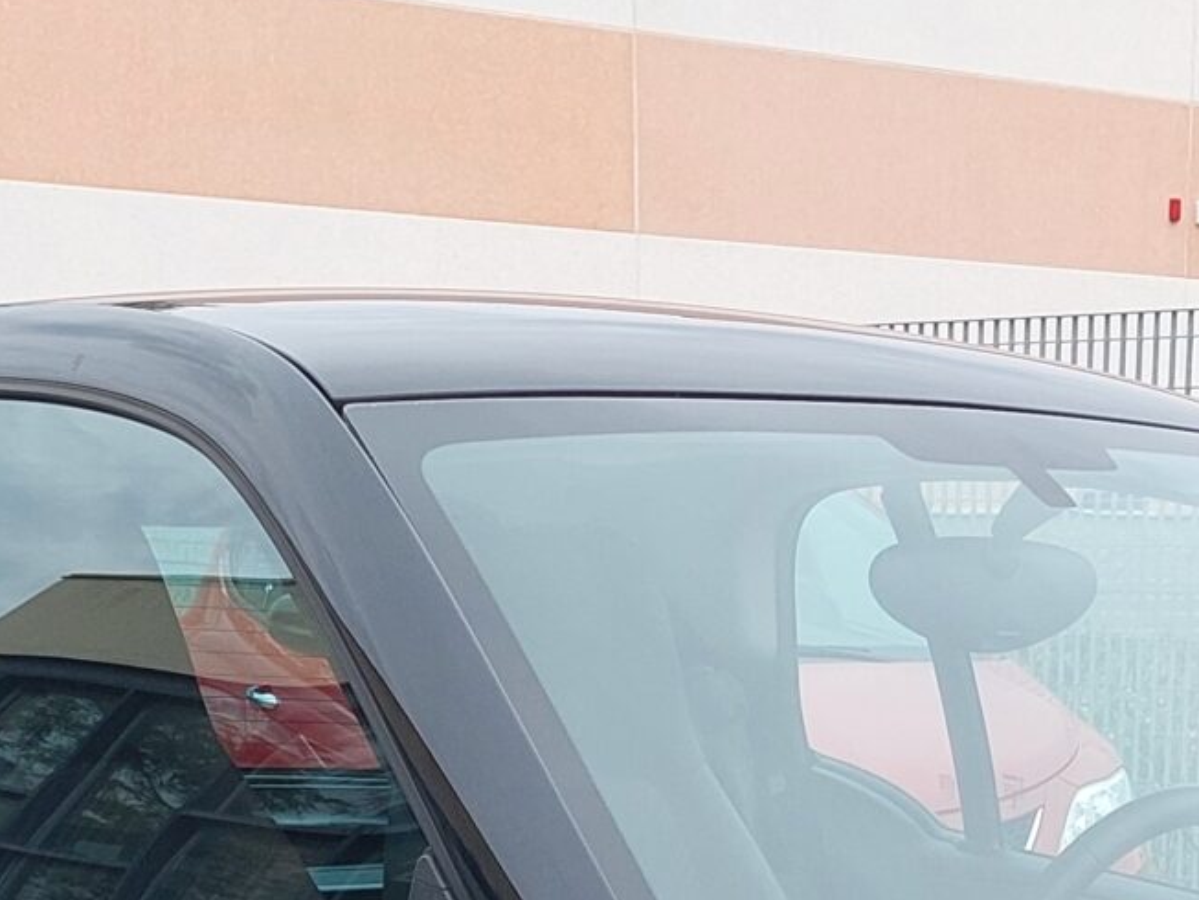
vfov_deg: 13.3
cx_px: 846
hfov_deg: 19.9
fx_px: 3395
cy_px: 1695
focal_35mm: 98
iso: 40
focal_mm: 5.23
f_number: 1.8
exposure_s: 1/288
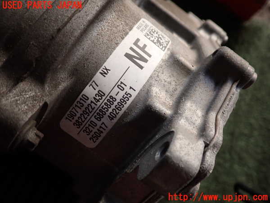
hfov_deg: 60.0
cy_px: 102
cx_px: 135
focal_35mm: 30
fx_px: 234
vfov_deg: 46.8
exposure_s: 1/40
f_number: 2.3
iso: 200
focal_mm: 5.4
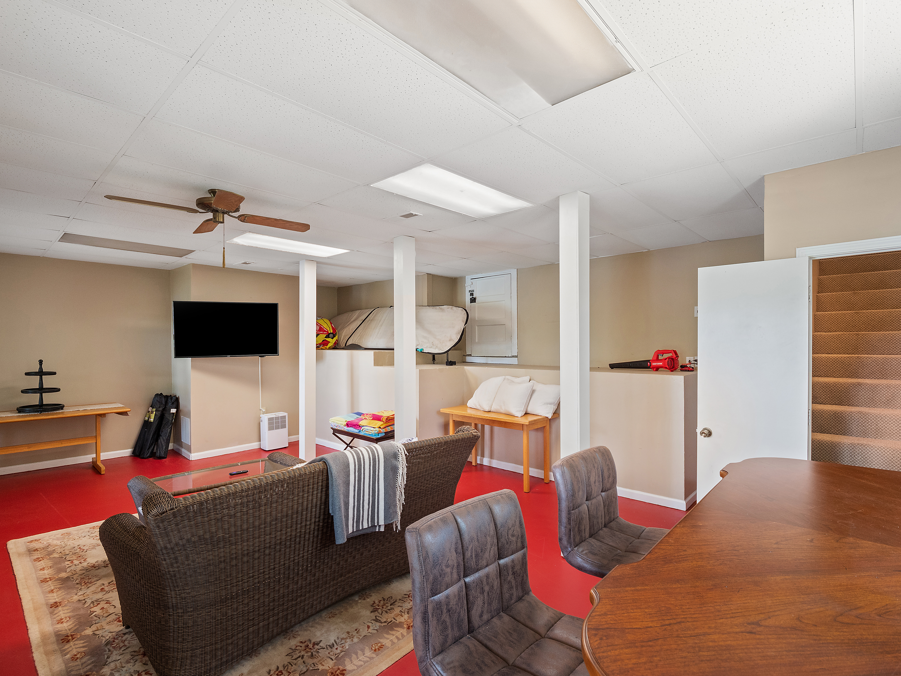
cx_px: 450
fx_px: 416
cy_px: 338
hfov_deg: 94.5
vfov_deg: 78.1
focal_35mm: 16
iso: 400
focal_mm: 8
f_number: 4
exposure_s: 1/6
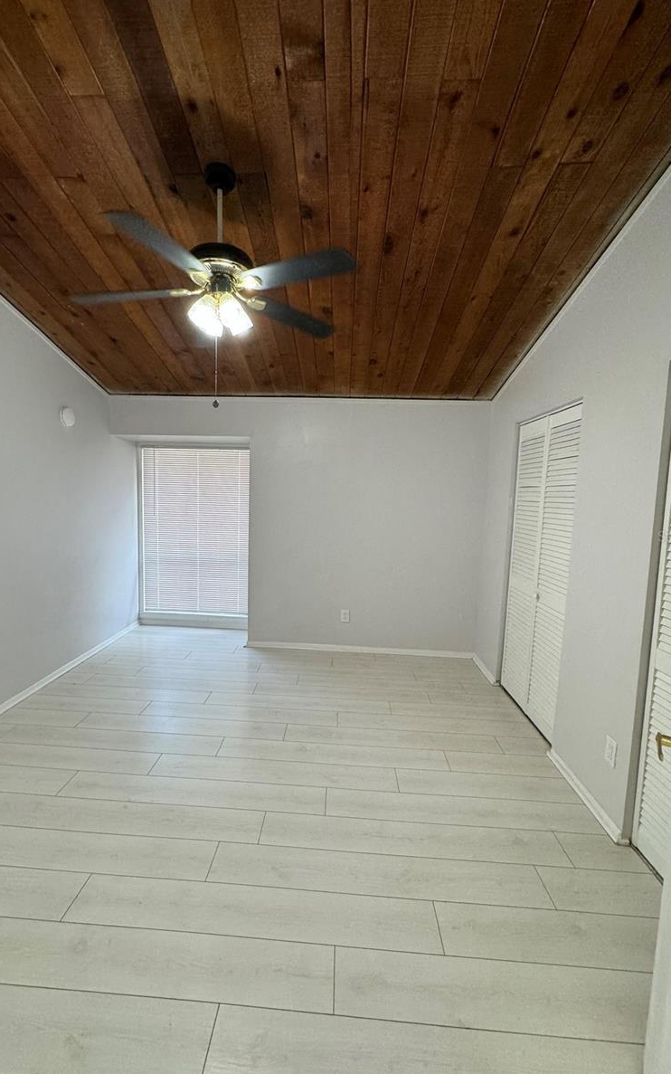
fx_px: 439
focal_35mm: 15
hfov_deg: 74.7
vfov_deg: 101.5
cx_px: 315
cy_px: 536
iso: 250
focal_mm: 2.22
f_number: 2.2
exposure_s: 1/120
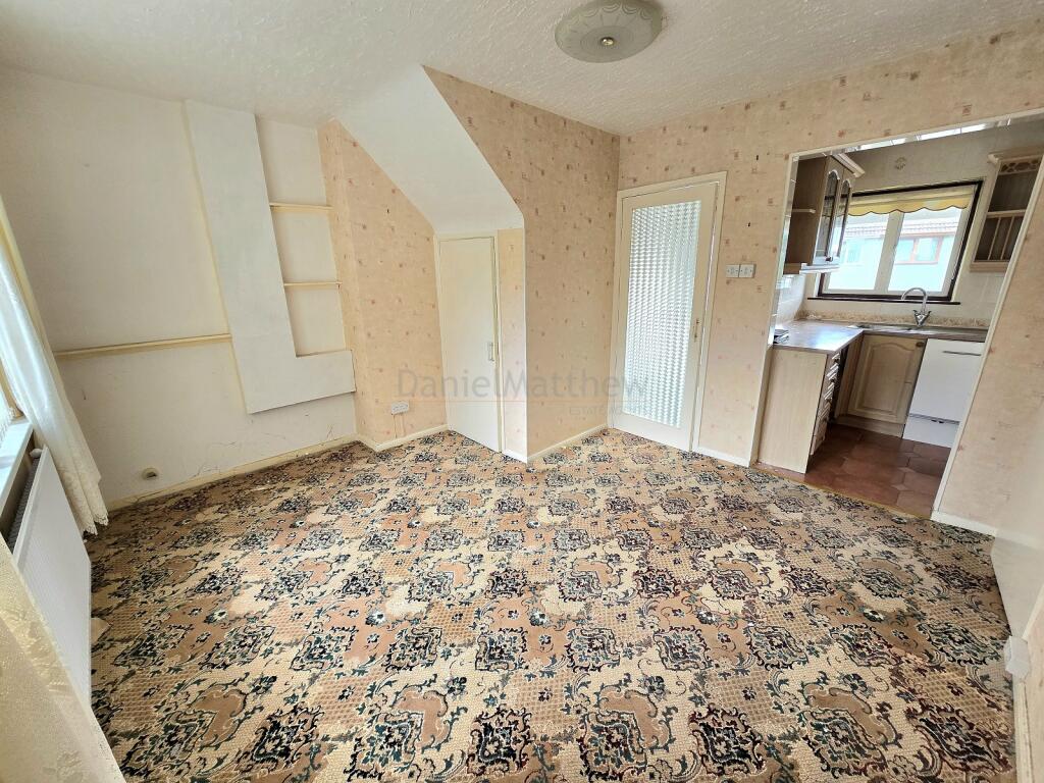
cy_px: 392
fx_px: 392
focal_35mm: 13
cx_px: 522
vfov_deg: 89.9
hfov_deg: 106.2
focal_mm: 2.2
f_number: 2.2
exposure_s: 1/100
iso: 125
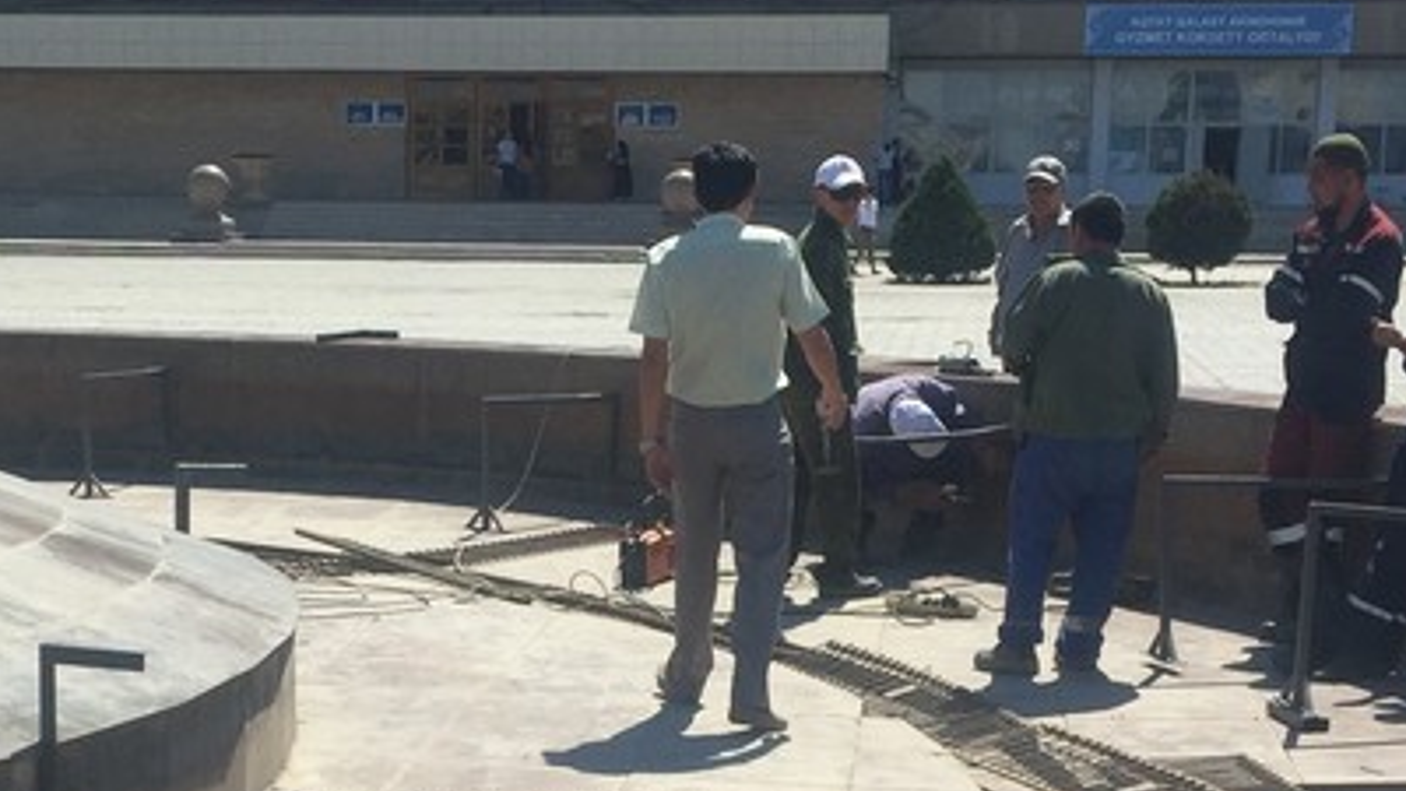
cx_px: 503
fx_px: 2945
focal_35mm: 79
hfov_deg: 26.7
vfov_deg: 14.9
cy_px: 868
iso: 32
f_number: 2.2
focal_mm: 4.15
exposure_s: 1/2475
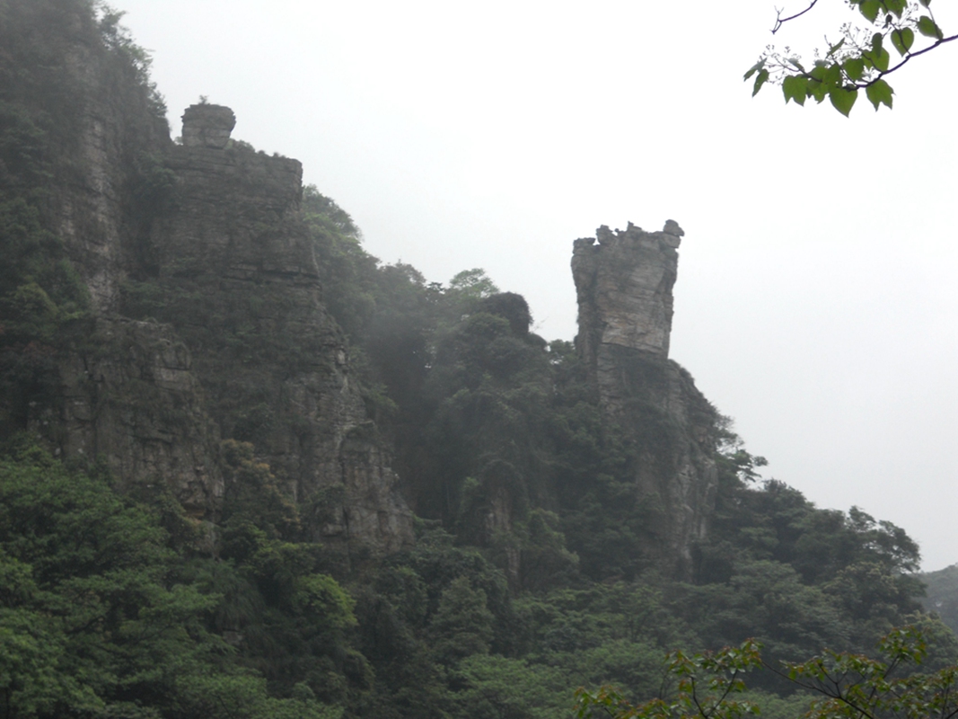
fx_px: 2546
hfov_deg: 21.3
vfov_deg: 16.1
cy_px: 360
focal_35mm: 92
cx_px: 479
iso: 80
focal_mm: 16.5
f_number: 5.4
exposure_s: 1/250
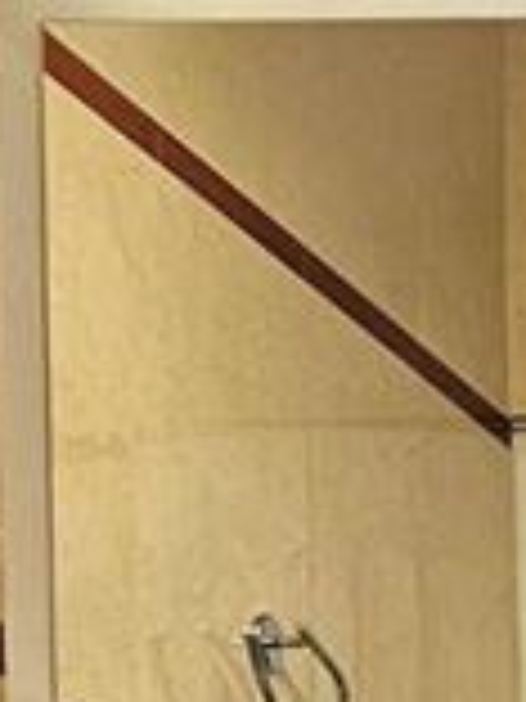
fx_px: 2026
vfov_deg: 16.5
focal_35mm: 100
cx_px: 1317
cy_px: 1260
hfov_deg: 11.7
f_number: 2.2
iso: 100
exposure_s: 1/120
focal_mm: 2.2
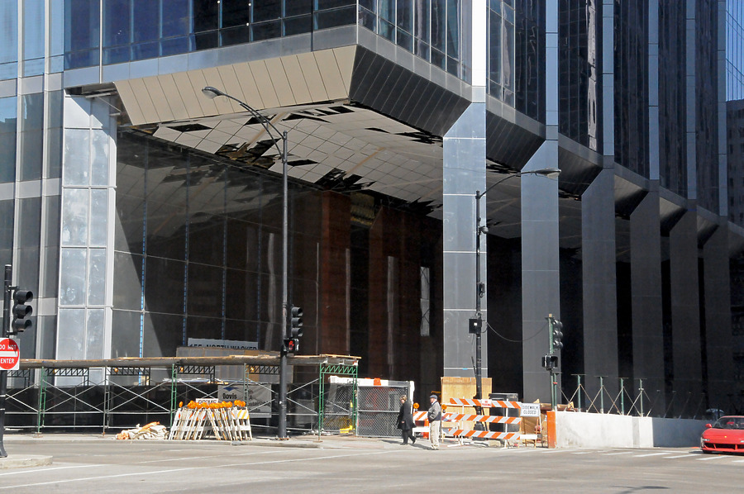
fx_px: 1115
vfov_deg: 25.0
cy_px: 247
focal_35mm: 54
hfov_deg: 36.9
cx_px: 372
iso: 3200
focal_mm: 36
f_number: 25
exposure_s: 1/200
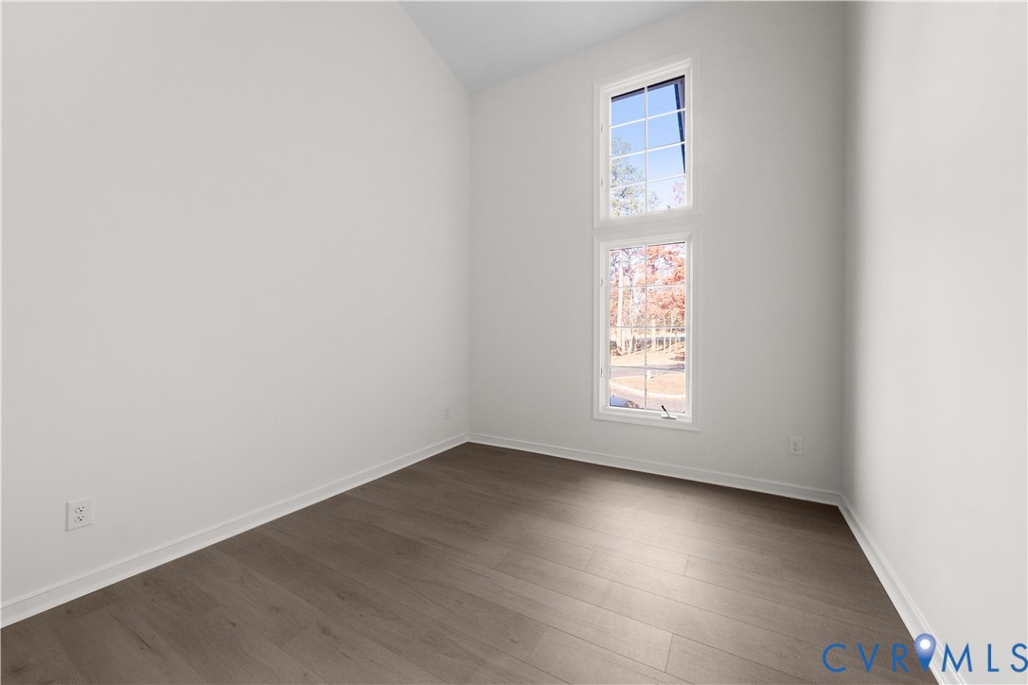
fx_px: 371
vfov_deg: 85.4
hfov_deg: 108.3
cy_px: 342
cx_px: 514
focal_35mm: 13
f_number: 5
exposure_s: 1/25
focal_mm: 13
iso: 1250
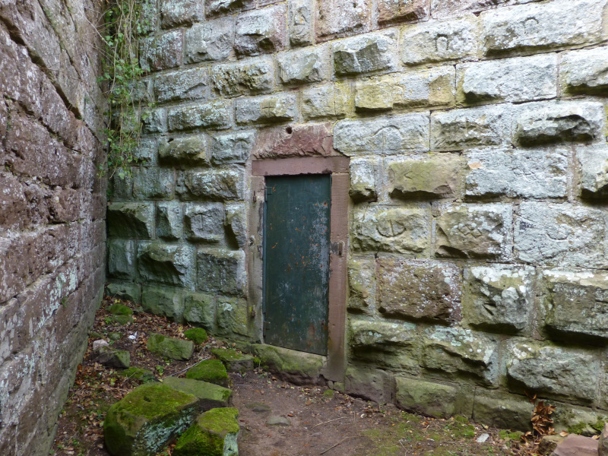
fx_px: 439
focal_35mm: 25
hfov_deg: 69.4
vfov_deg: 54.9
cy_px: 228
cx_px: 304
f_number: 3.3
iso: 125
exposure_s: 1/60
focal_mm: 4.3
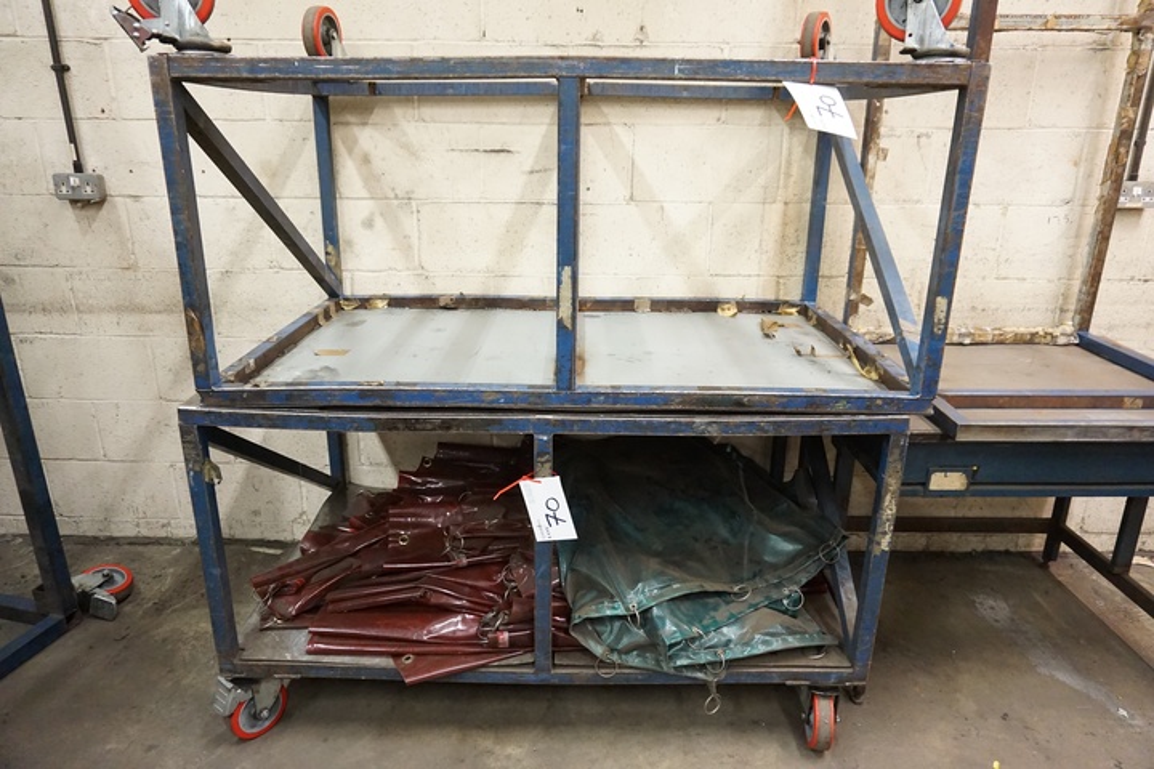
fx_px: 769
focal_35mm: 24
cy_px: 384
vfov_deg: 53.1
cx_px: 577
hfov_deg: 73.7
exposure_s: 1/60
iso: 3200
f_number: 3.5
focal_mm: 16
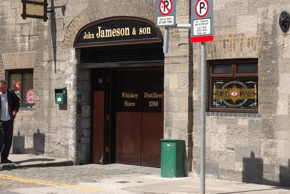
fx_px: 750
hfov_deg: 21.9
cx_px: 167
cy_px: 75
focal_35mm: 93
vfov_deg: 14.7
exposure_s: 1/350
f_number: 7.1
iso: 160
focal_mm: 50
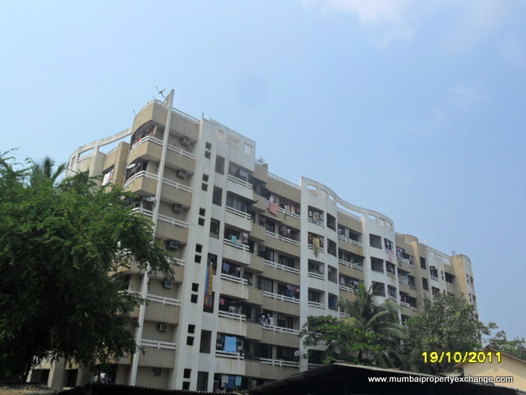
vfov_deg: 44.2
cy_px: 198
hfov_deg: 56.8
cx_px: 263
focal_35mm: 32
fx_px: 486
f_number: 9.4
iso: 100
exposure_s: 1/180
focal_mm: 5.7
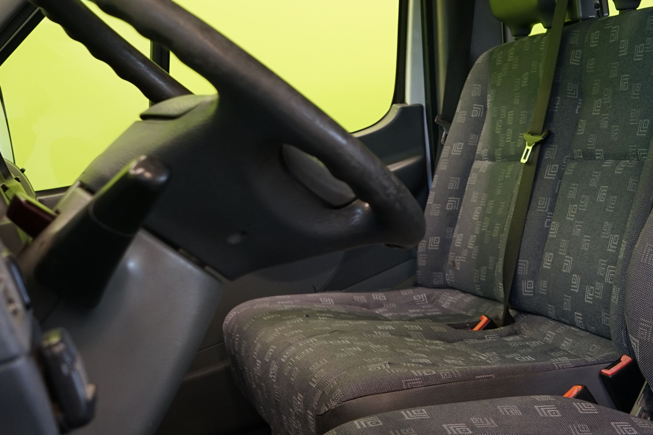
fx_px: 1034
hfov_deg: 33.4
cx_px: 578
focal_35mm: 57
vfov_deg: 23.7
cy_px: 148
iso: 640
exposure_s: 1/20
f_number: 5.6
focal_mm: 29
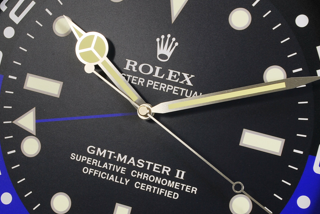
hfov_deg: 24.7
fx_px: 730
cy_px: 122
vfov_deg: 16.7
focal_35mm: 82
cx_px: 168
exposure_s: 6
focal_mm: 38
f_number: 16
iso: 100
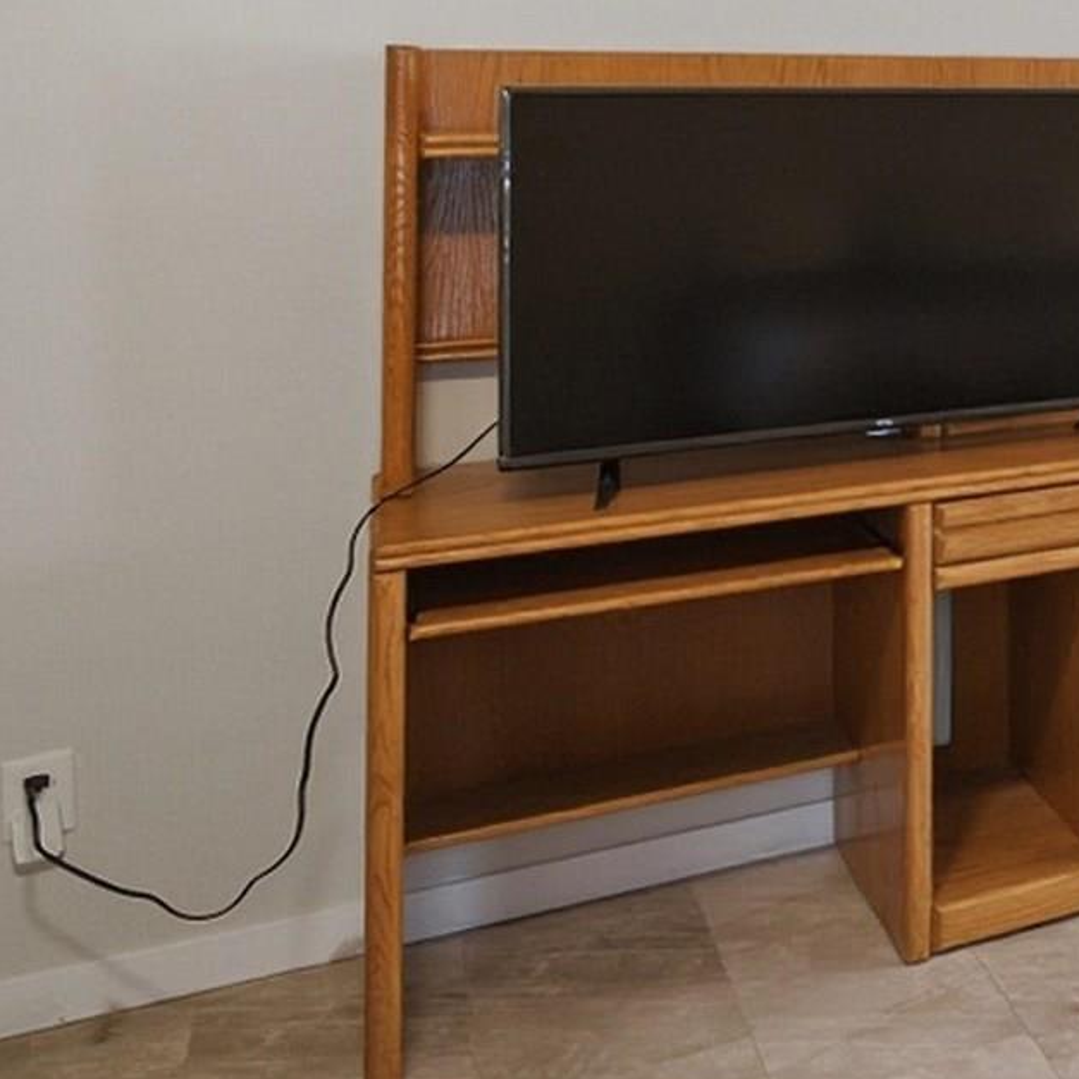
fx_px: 1763
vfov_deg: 32.1
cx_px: 2036
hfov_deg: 20.6
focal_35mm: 50
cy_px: 81
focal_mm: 12
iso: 100
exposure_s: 1/40
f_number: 5.6
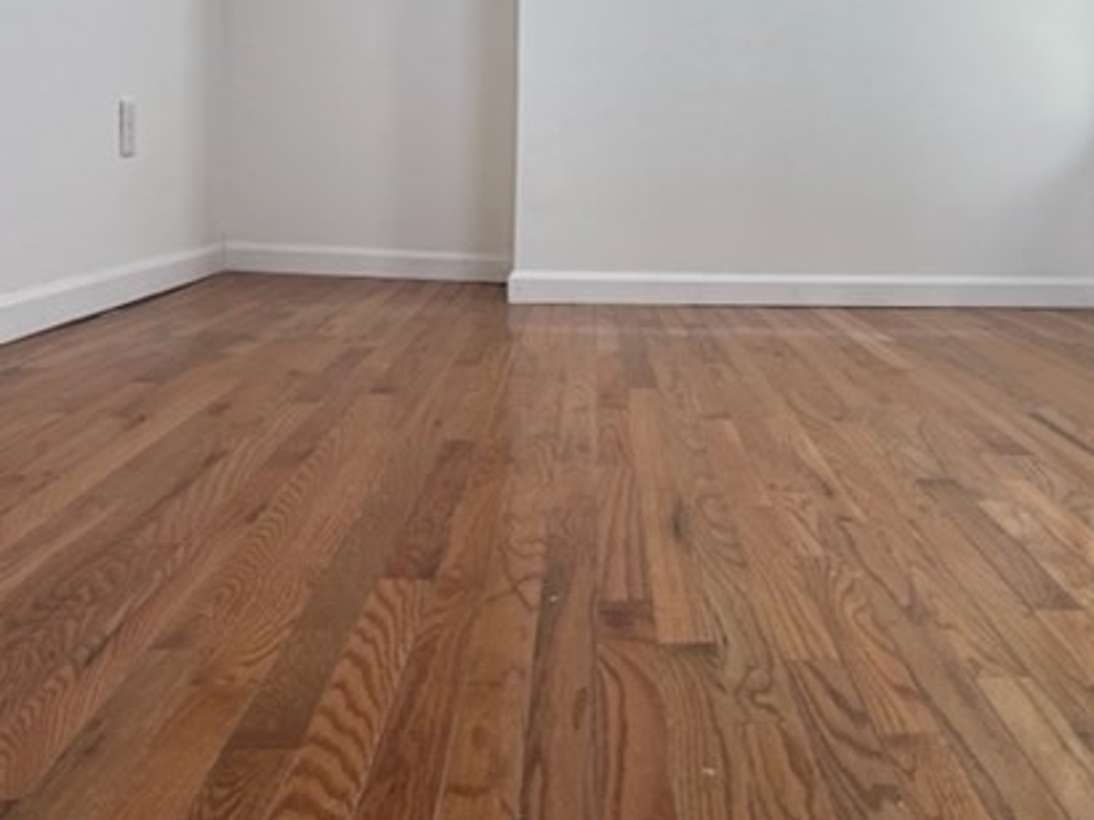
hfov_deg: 48.1
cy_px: 306
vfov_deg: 37.5
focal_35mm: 38
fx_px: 1201
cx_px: 735
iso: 64
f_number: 1.5
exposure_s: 1/120
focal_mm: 5.7
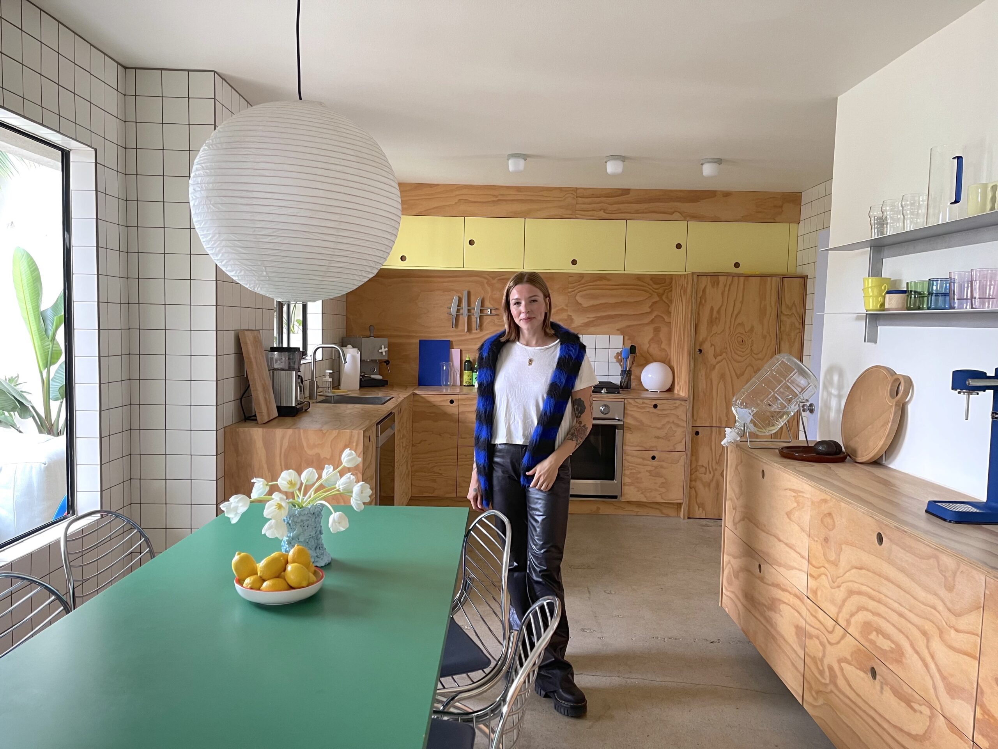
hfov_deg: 67.3
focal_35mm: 26
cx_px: 499
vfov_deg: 53.1
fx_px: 750
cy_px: 374
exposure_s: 1/97
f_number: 1.6
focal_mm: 5.1
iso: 125
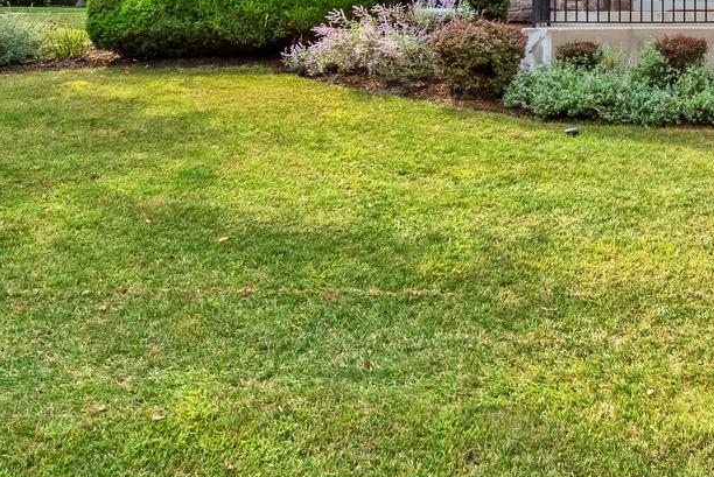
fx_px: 734
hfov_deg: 44.8
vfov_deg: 32.9
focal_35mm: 37
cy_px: -3
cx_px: 698
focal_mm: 14
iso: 320
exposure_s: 1/320
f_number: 10
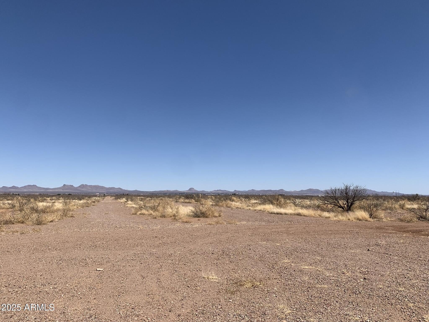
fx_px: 322
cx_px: 214
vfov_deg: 53.1
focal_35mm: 26
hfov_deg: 67.3
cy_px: 161
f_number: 1.8
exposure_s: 1/3788
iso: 25
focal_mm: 4.25
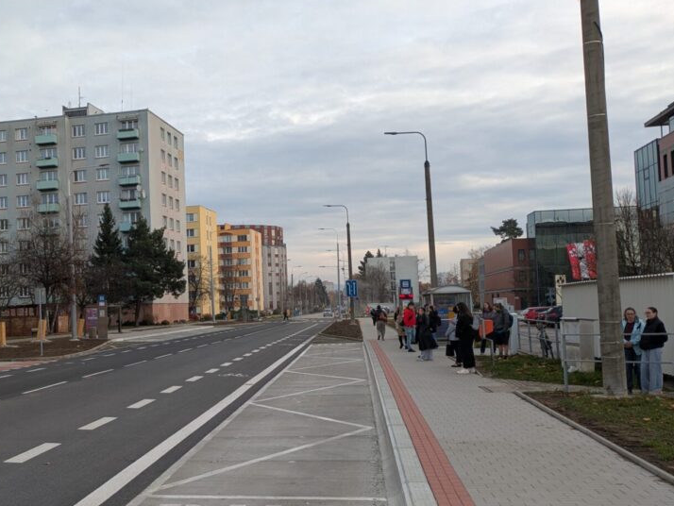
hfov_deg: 43.2
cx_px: 160
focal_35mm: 42
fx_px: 818
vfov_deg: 34.4
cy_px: 266
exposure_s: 1/1060
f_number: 1.89
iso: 50
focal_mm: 5.43
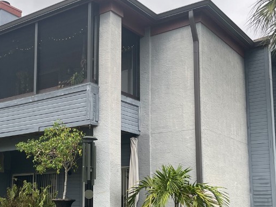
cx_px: 80
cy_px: 148
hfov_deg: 36.2
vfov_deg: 27.7
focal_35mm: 52
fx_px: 415
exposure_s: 1/121
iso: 50
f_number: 1.6
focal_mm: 4.2
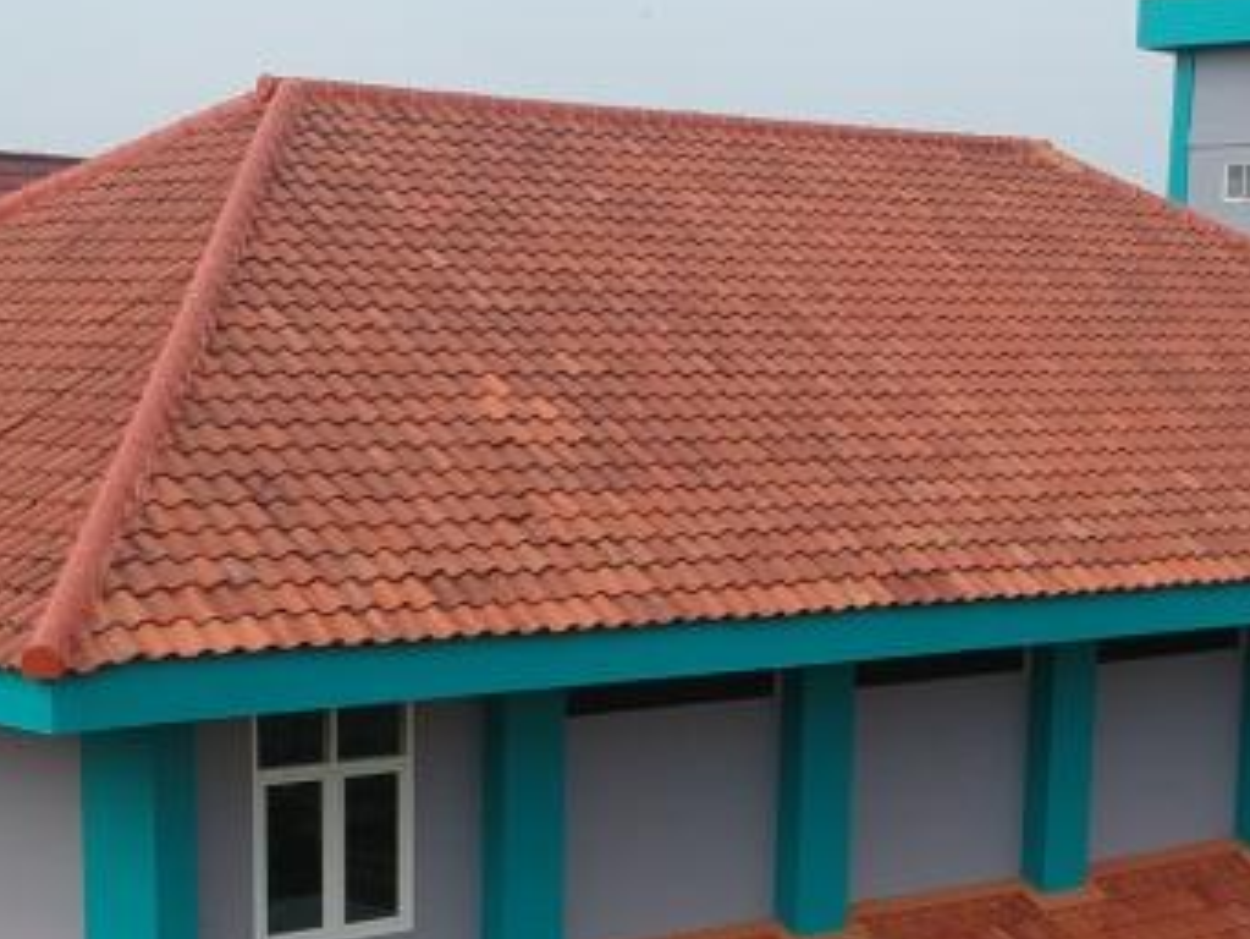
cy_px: 957
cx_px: 609
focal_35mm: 75
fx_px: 2709
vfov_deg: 19.1
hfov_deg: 26.0
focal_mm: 4.49
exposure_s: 1/800
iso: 100
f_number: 2.6
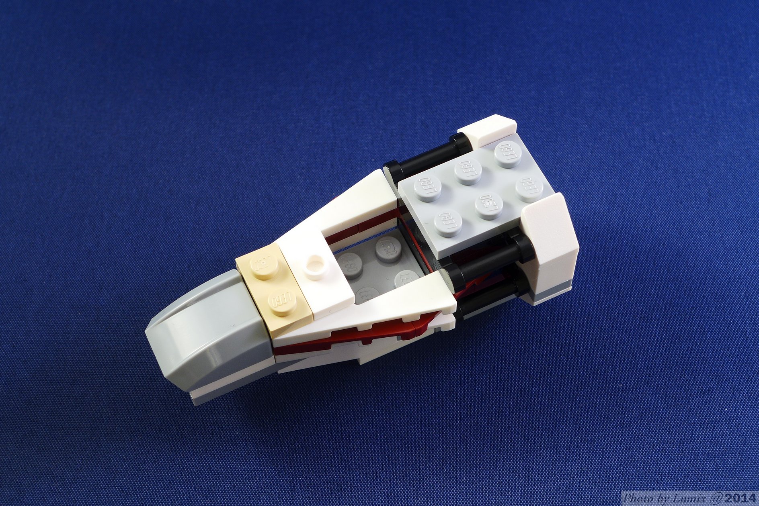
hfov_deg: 28.8
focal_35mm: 70
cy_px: 253
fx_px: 1476
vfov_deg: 19.5
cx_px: 380
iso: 80
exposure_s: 1/1.6
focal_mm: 13.7
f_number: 4
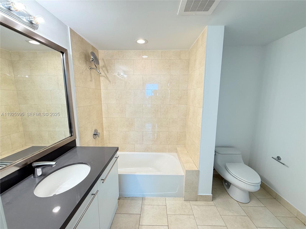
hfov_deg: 102.1
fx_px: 124
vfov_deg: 85.7
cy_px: 114
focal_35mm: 14
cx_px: 153
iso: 160
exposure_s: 1/120
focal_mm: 2.22
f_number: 2.2
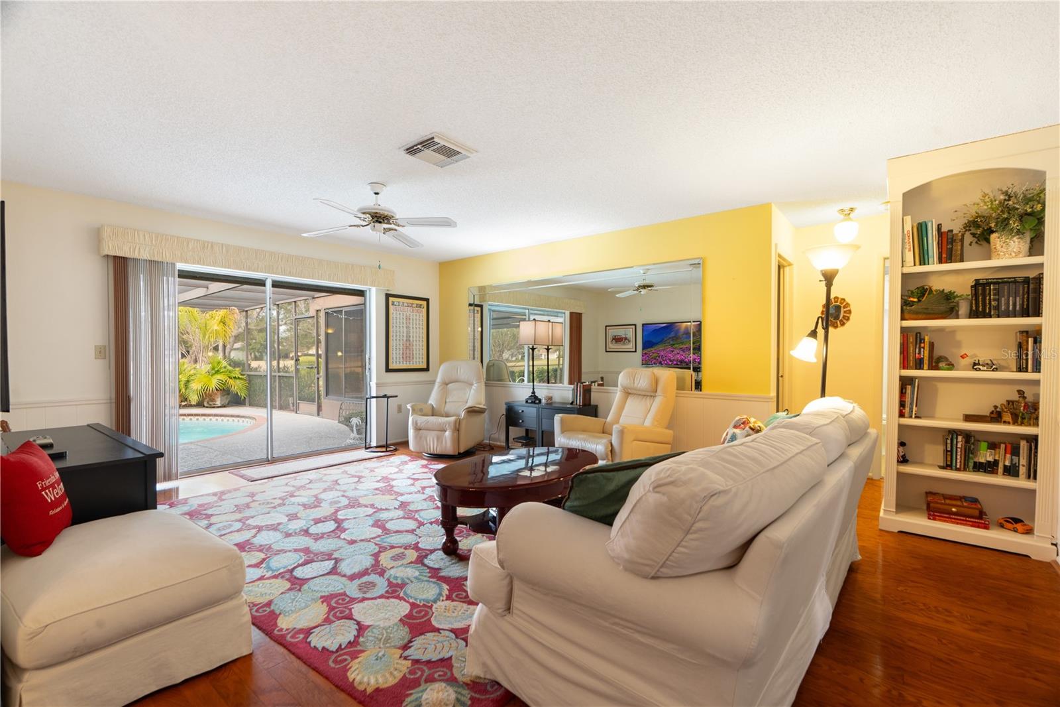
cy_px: 354
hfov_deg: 96.7
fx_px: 471
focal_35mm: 16
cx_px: 530
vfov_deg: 73.7
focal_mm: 16
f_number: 9
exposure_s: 1/1.67
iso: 1000
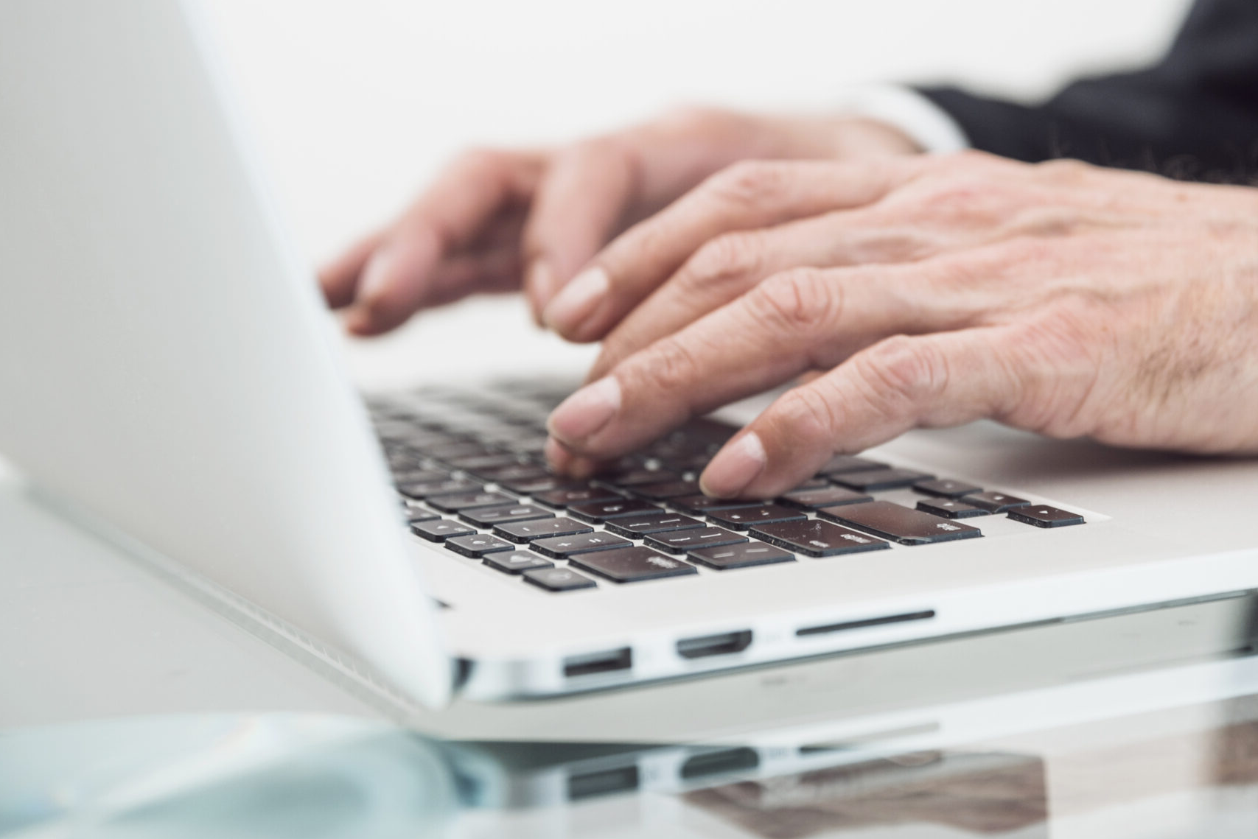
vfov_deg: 13.0
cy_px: 316
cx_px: 887
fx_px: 3670
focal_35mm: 105
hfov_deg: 19.4
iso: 400
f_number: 3.5
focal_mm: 70
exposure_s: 1/160
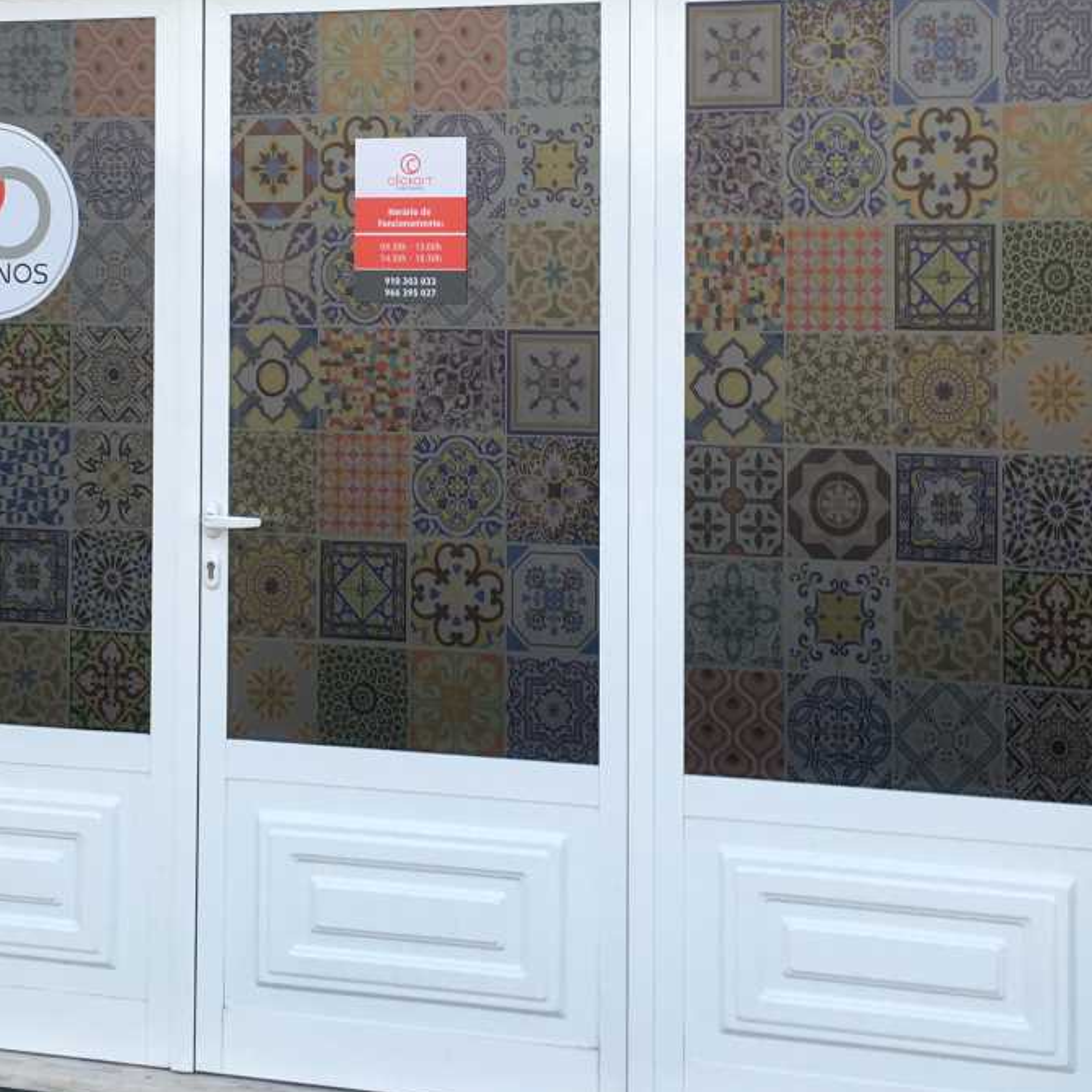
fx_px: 1927
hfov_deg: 31.6
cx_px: 469
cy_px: 255
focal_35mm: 54
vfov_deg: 31.0
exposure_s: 1/50
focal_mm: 4.15
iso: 25
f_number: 2.2
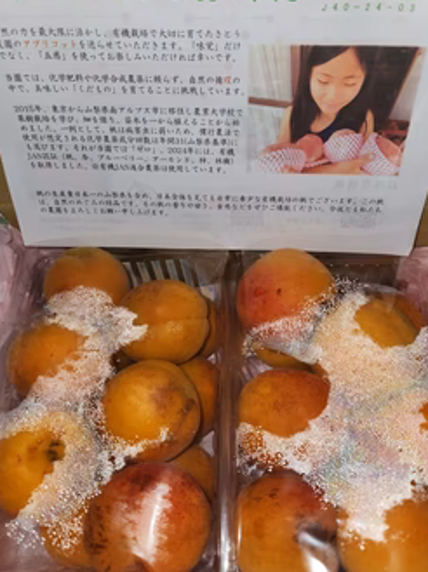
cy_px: 287
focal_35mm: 28
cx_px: 235
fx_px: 462
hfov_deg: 49.6
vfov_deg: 63.5
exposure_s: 1/165
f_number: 1.8
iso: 20
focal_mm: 5.4
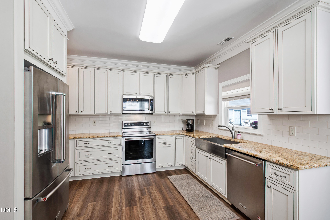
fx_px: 137
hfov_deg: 100.4
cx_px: 165
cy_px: 110
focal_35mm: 15
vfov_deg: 77.3
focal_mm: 10
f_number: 8
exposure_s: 1/5
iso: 100
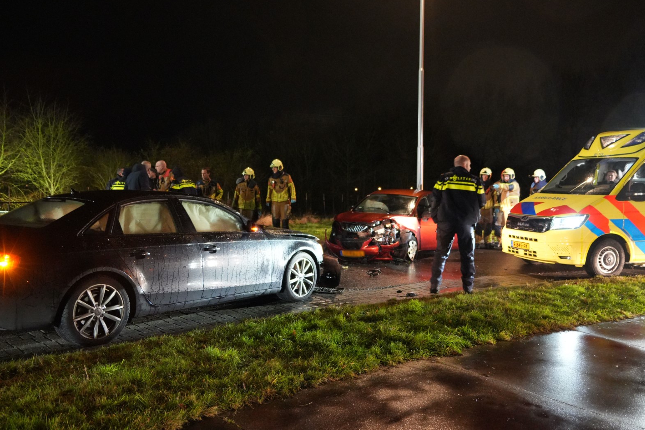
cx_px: 326
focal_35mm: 31
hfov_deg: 60.3
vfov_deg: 42.3
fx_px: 555
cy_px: 218
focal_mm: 30
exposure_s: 1/40
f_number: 4
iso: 12800
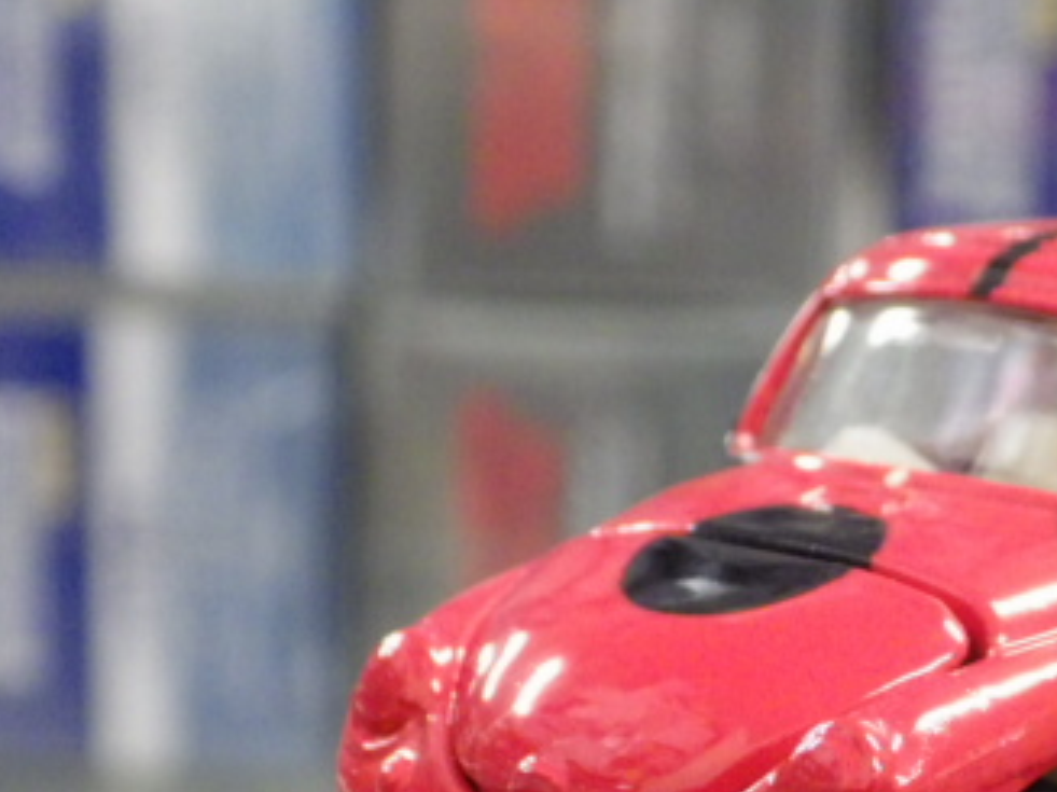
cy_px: 766
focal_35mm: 139
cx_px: 1015
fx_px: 4243
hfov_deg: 14.0
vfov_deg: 10.6
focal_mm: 12.8
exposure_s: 1/25
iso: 1000
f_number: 4.2
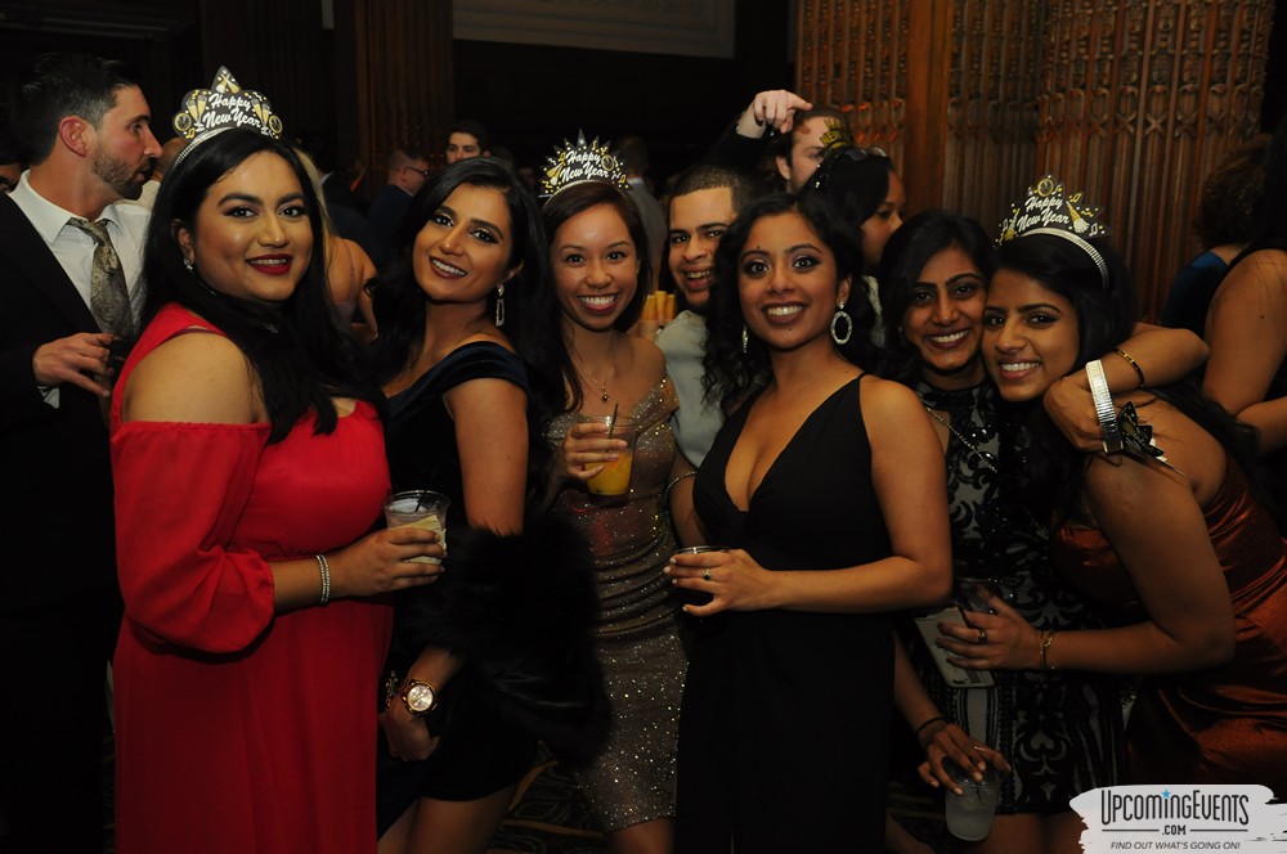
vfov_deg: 39.9
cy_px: 427
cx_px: 644
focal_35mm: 33
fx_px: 1178
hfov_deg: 57.3
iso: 800
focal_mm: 22
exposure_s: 1/60
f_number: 4.5
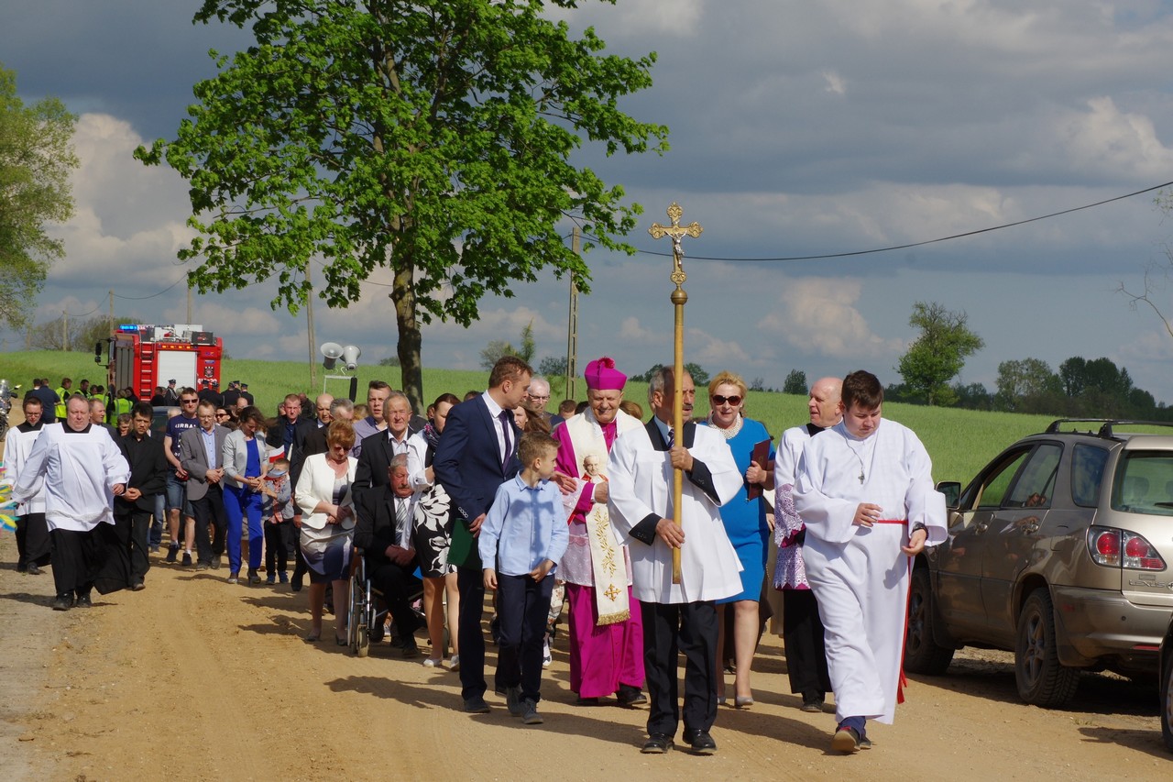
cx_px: 586
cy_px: 391
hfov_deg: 19.5
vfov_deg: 13.0
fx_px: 3421
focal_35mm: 105
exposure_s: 1/250
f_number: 13
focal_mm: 70
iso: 200
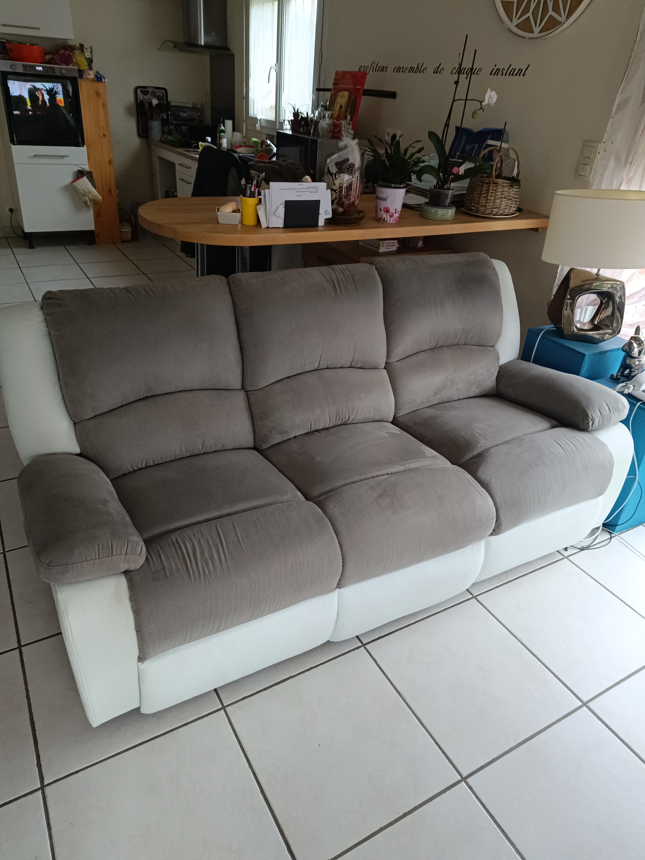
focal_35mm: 24
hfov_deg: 56.8
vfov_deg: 71.6
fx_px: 596
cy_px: 430
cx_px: 322
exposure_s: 1/50.1
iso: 361
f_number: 1.88
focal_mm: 5.59
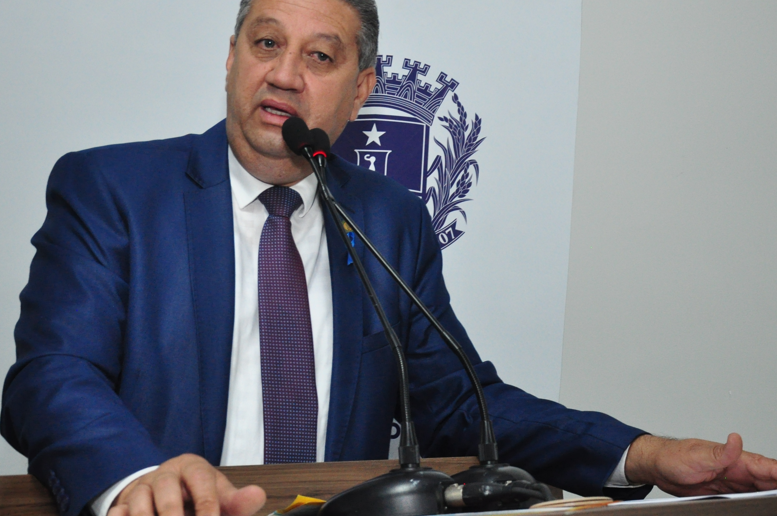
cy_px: 194
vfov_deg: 14.4
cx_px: 366
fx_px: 2048
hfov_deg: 21.5
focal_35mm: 95
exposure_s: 1/80
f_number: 4.5
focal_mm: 40
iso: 1000
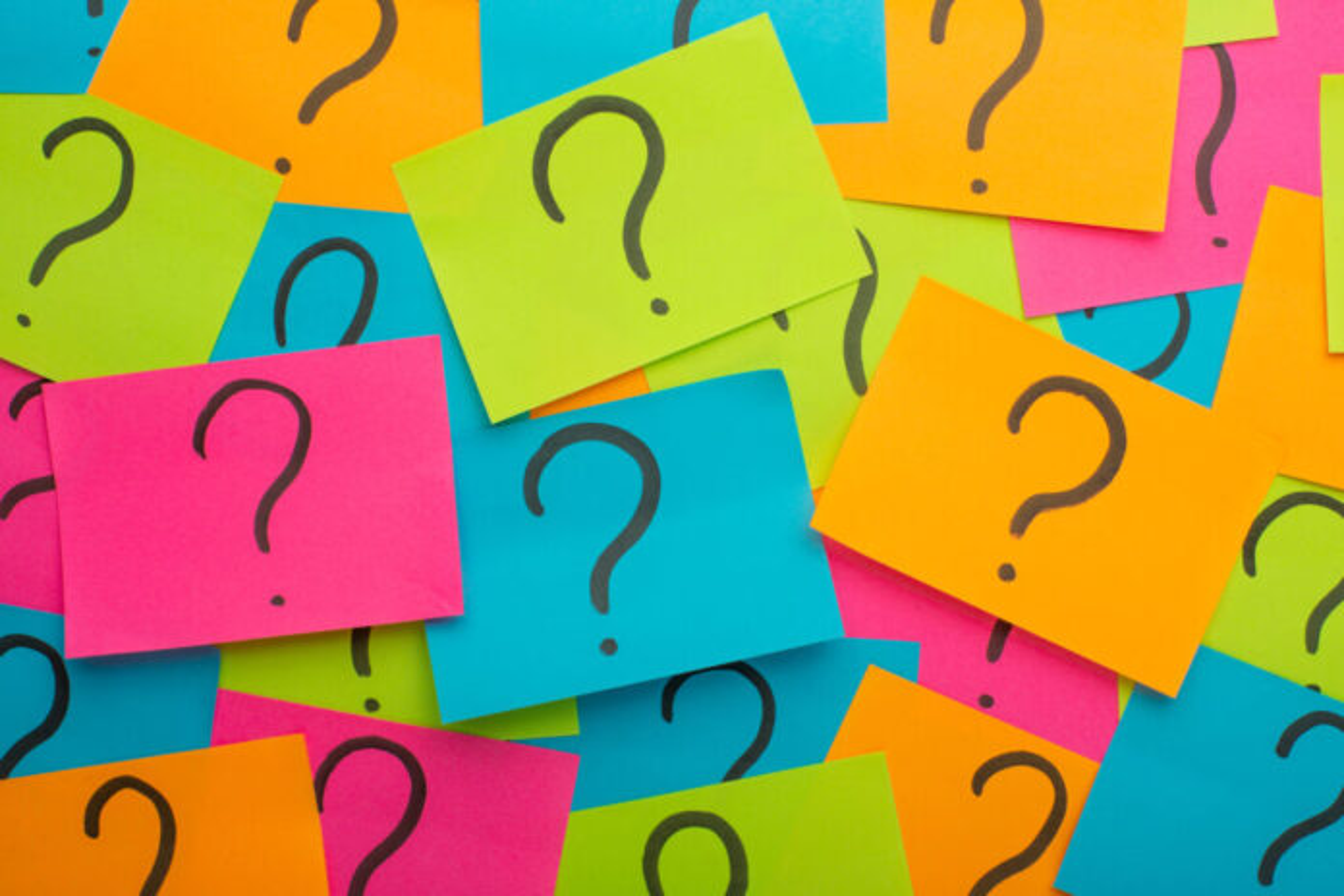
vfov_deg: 27.0
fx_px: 1867
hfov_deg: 39.6
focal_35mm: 50
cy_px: 448
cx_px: 672
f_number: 16
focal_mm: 50
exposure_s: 1/200
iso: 100
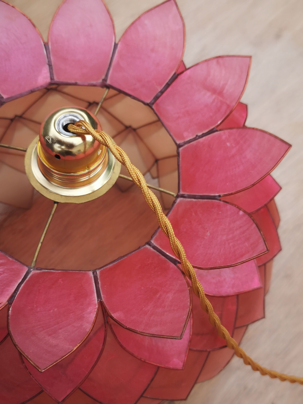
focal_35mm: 44
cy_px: 202
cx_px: 152
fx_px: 514
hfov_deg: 32.9
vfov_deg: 42.9
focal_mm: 5.58
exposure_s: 1/597
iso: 50
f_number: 1.8
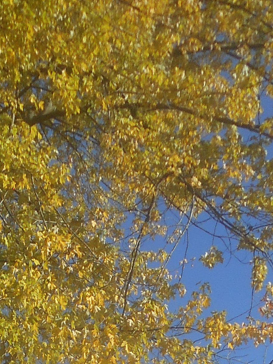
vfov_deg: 13.5
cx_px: -45
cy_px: 726
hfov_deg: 11.6
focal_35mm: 125
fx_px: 1315
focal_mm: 5.2
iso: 80
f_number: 4
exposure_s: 1/500
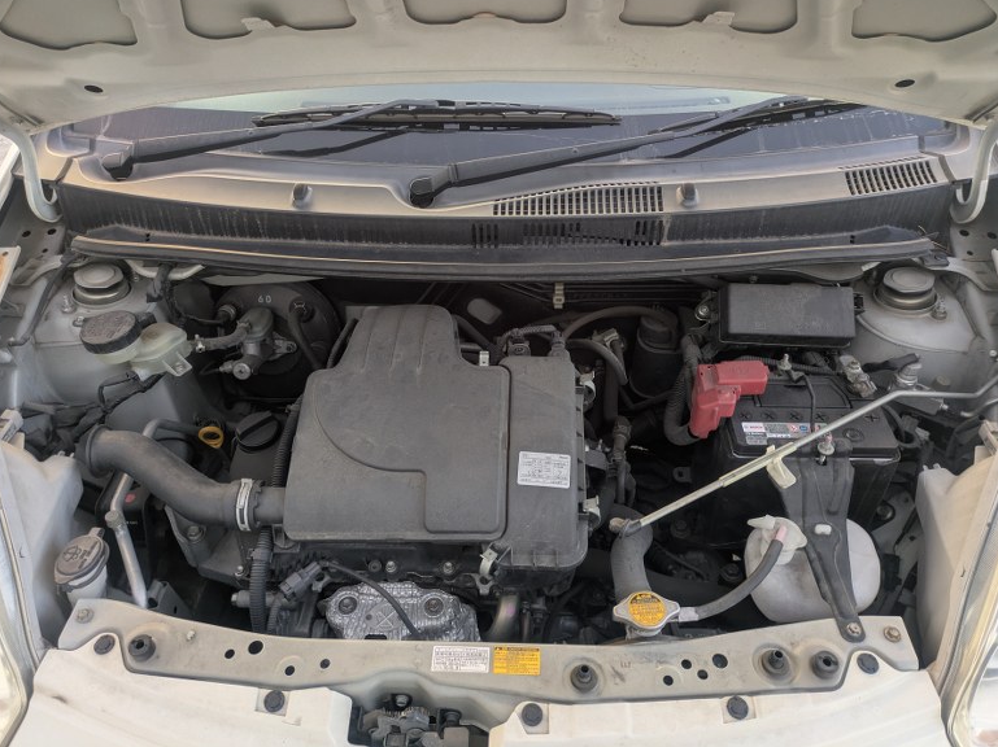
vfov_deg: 53.0
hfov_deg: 67.3
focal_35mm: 26
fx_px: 749
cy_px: 359
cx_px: 489
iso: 171
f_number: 1.89
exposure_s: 1/120
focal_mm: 5.43
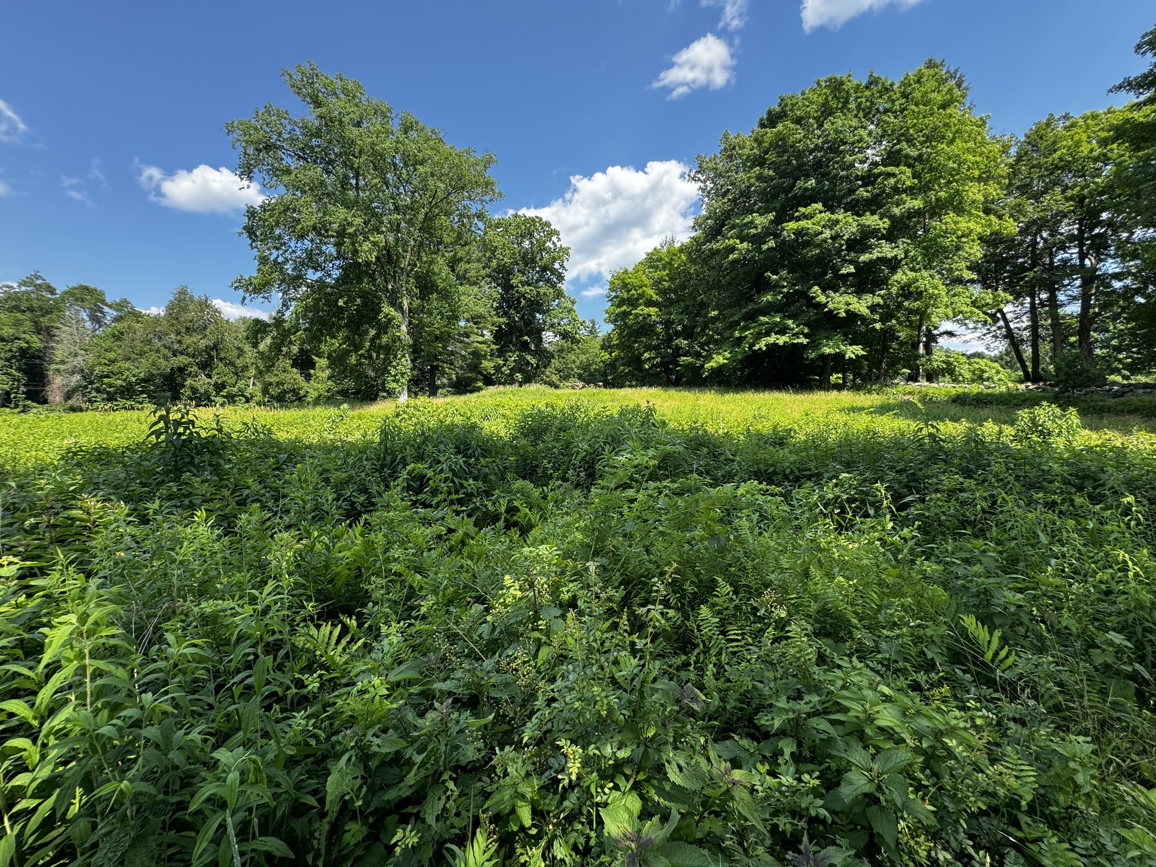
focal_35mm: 14
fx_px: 468
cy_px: 434
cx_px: 578
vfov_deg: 85.7
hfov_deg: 102.1
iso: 40
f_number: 2.2
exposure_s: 1/412
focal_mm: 2.22
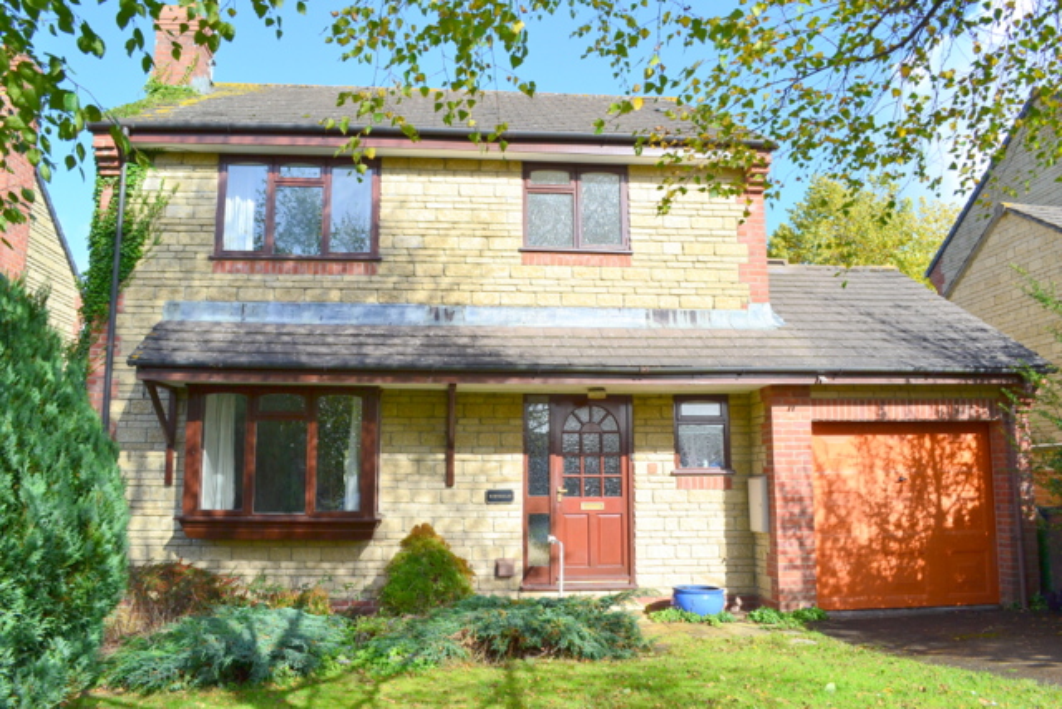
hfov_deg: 61.9
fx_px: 885
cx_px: 531
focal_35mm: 30
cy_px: 354
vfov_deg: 43.6
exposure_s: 1/400
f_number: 11
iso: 400
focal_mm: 20
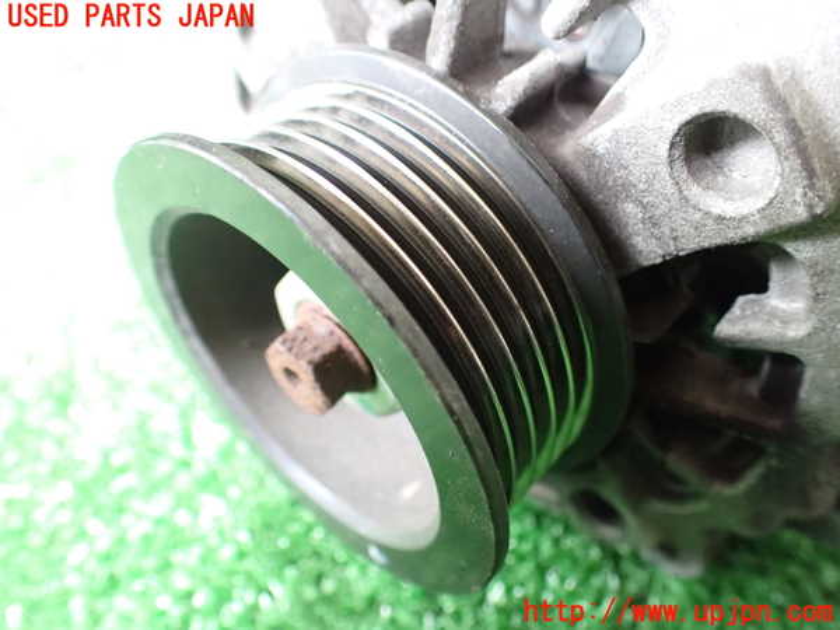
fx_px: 728
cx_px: 420
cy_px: 315
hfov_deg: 60.0
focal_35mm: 30
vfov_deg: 46.8
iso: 1250
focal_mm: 5.4
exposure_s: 1/30
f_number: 2.3
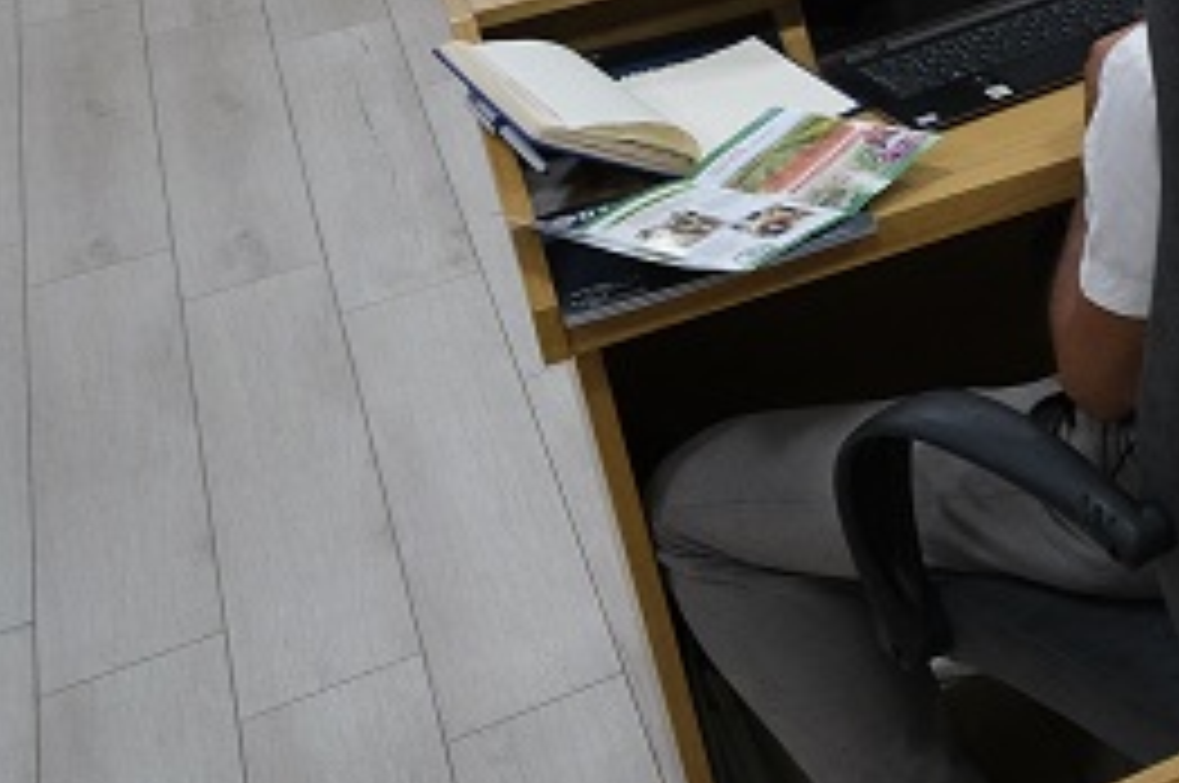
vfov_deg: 15.8
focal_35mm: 78
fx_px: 2551
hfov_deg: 15.9
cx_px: 2691
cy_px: -441
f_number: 2.8
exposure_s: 1/100
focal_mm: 11.2
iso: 800
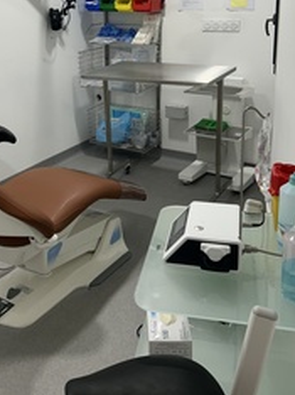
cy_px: 94
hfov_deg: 33.4
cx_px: 115
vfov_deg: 42.4
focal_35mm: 43
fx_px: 489
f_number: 1.5
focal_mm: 5.7
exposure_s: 1/100
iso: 50
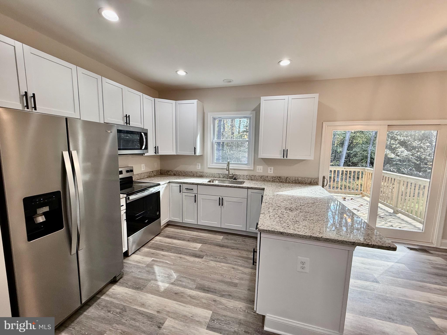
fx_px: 181
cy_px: 168
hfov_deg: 102.1
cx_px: 224
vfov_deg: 85.7
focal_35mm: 14
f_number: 2.2
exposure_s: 1/120
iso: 160
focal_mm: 2.22
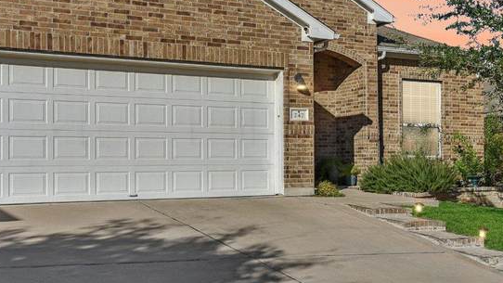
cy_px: 161
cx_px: 357
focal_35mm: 52
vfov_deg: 23.0
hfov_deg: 39.1
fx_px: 694
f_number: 8
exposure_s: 1/2500
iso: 400
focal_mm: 21
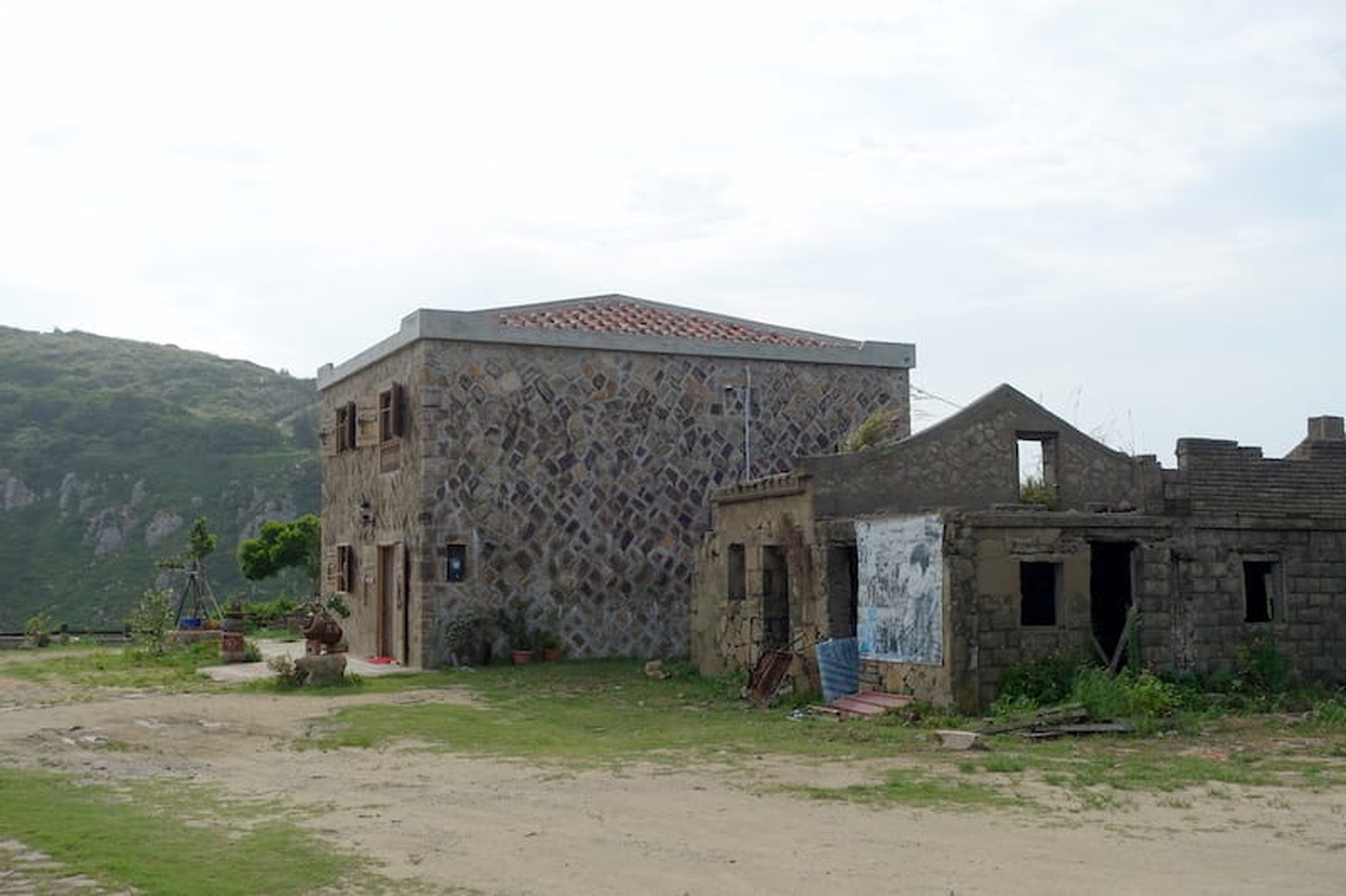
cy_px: 448
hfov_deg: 50.7
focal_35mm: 38
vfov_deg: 35.0
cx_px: 673
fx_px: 1420
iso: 125
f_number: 4
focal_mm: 13.92
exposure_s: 1/160
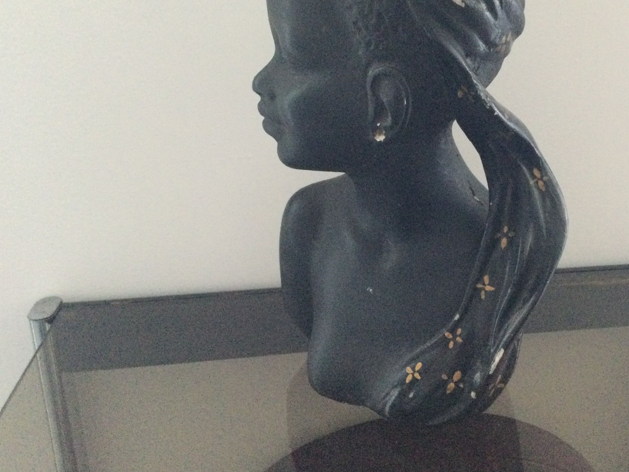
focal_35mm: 41
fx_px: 745
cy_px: 192
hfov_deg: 45.2
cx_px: 409
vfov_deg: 35.0
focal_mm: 3.3
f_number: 2.4
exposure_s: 1/17
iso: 320
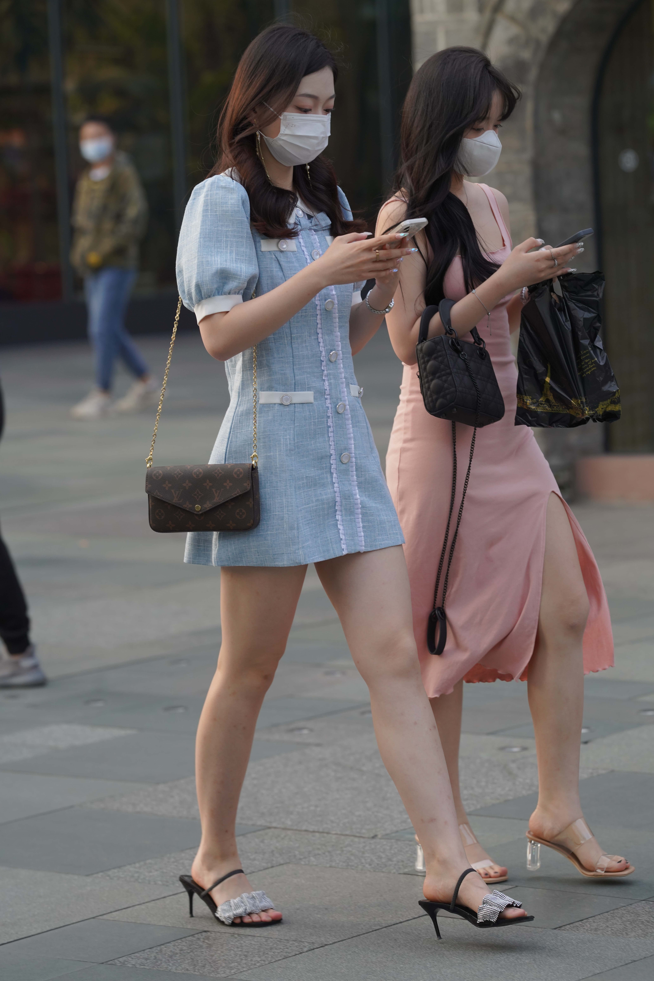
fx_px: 3678
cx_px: 327
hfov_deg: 10.2
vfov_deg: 15.2
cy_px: 490
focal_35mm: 135
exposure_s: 1/500
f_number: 4
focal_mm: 135
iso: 500
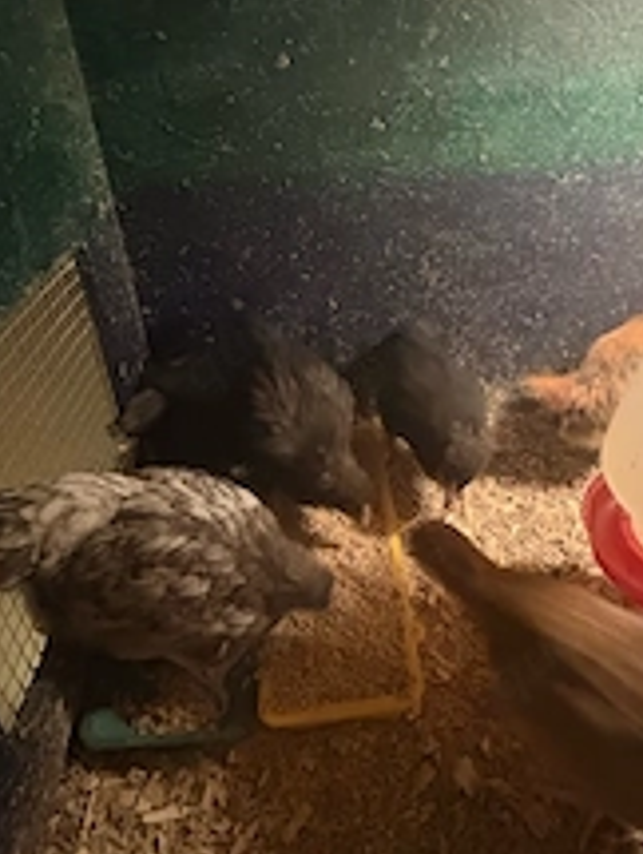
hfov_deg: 52.8
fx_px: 642
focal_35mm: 26
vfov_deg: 66.6
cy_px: 346
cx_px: 385
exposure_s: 1/17
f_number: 2.2
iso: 2500
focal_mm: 2.22
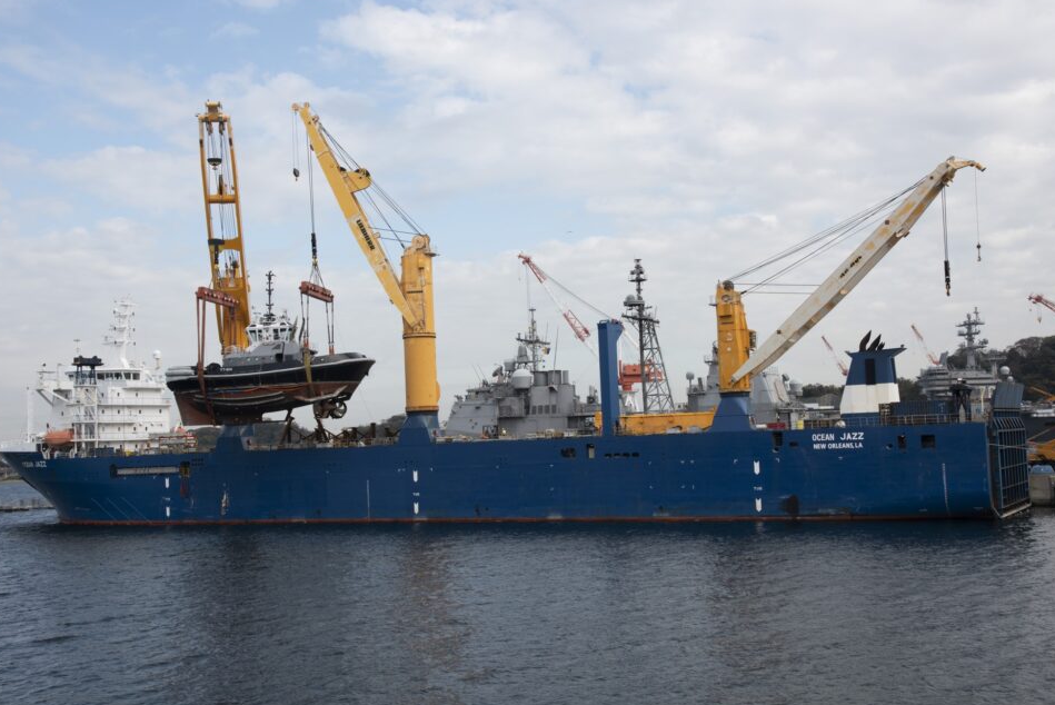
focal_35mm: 41
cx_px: 536
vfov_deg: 32.7
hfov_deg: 47.4
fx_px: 1202
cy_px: 371
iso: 100
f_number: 16
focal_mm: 38
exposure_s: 1/50
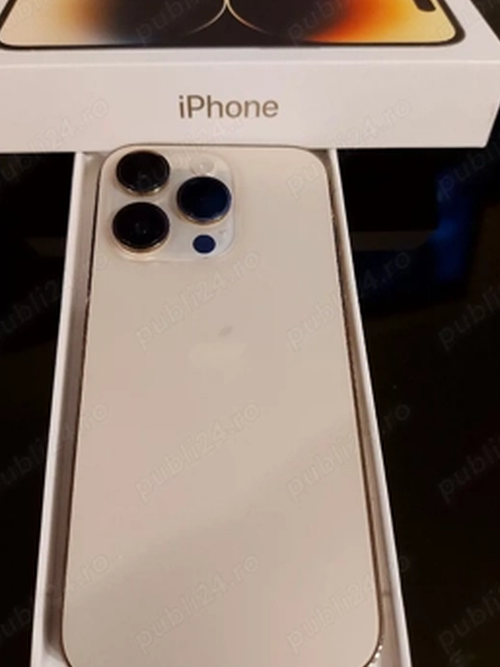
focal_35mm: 28
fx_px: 540
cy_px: 321
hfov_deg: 49.7
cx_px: 235
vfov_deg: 63.4
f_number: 1.8
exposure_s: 1/50
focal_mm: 5.23
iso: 200
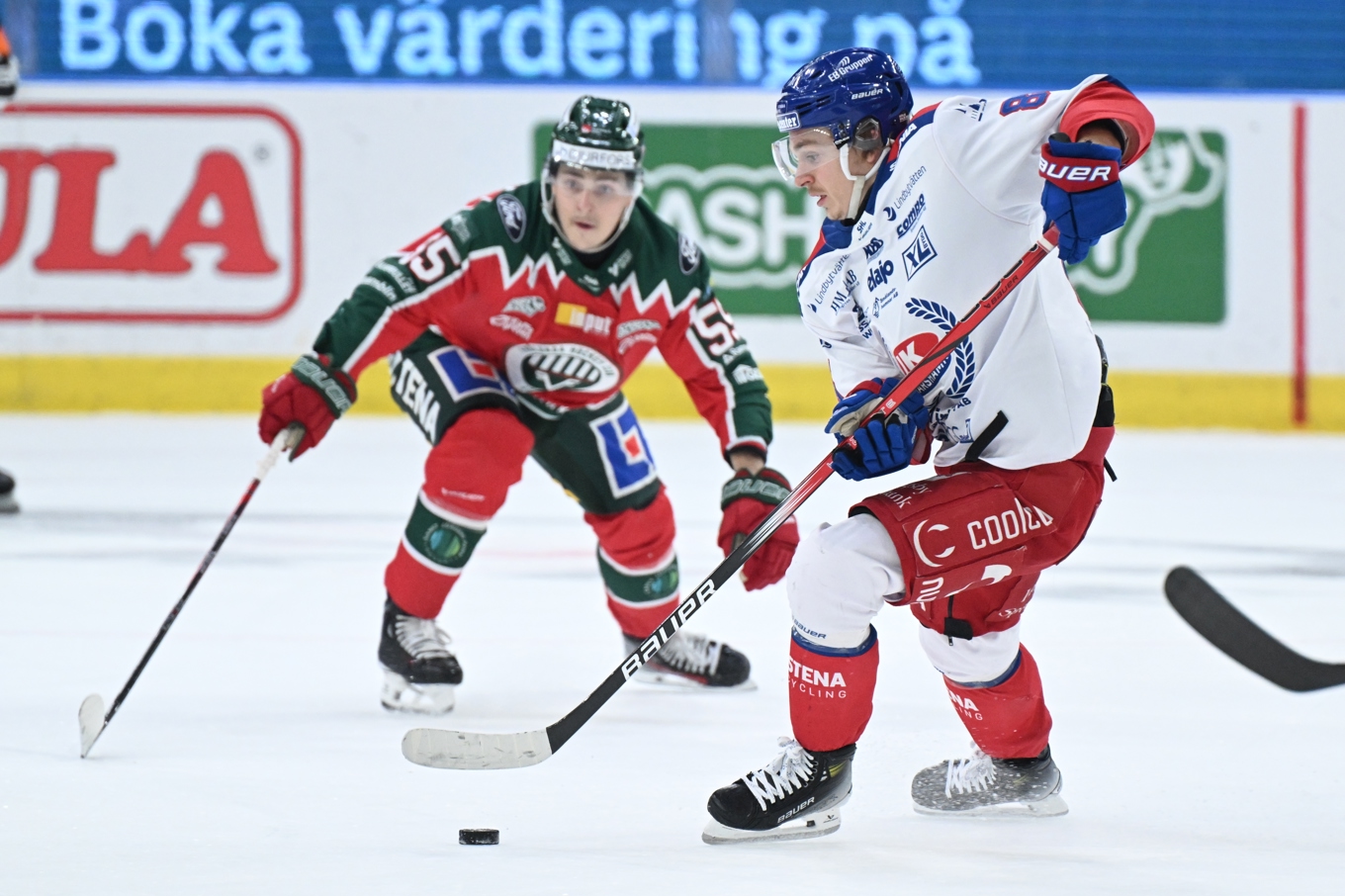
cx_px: 672
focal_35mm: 280
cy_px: 448
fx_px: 10458
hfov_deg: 7.4
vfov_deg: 4.9
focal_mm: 280
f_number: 4
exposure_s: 1/1250
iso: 4000
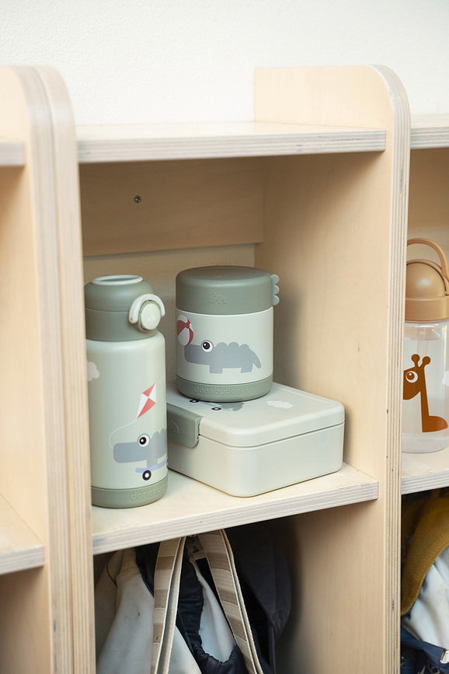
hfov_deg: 22.6
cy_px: 337
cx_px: 224
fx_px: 1122
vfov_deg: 33.4
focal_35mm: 60
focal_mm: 60
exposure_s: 1/200
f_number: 3.5
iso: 800
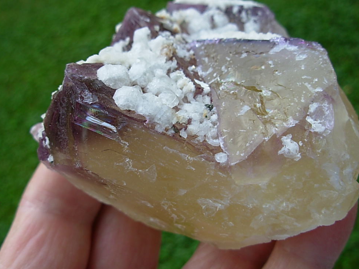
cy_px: 129
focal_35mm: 40
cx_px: 173
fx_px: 415
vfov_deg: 36.0
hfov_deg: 46.8
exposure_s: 1/235
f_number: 2.9
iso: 50
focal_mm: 6.3
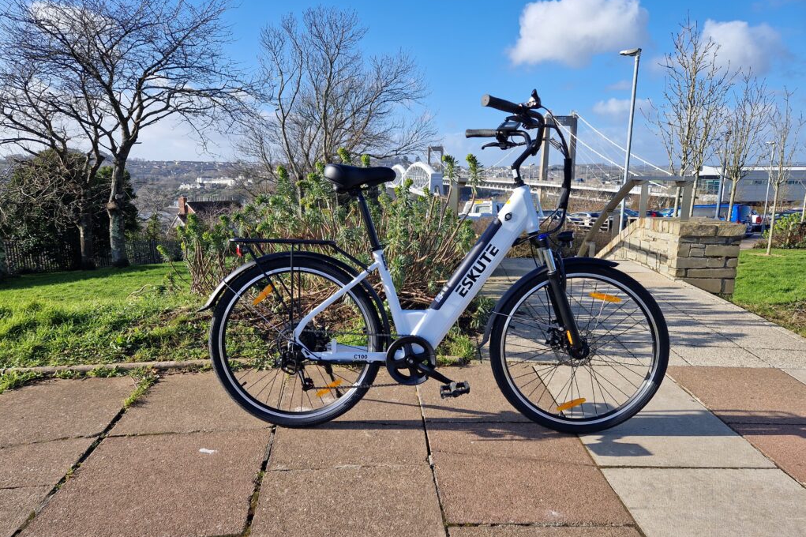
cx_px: 403
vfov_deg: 53.1
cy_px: 280
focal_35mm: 24
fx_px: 537
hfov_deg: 73.8
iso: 50
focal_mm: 5.4
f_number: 1.8
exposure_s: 1/1032
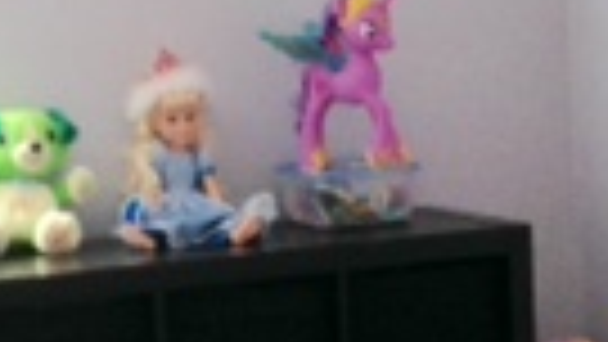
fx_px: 2757
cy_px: 297
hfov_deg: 12.5
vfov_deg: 7.1
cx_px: 540
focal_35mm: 171
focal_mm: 4.12
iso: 100
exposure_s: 1/20
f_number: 2.4
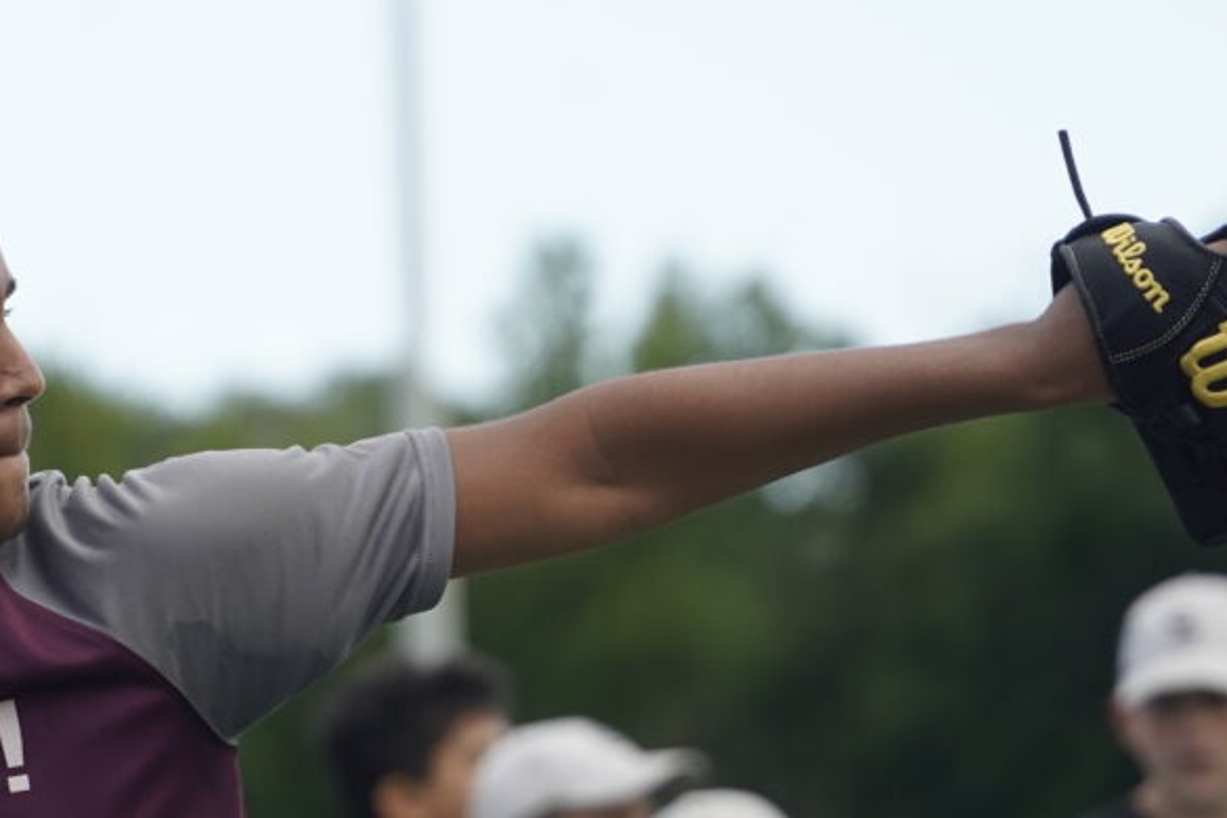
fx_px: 17892
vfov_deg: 2.6
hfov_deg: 3.9
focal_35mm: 525
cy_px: 784
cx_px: 80
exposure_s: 1/2000
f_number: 5.6
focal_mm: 200
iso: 1000
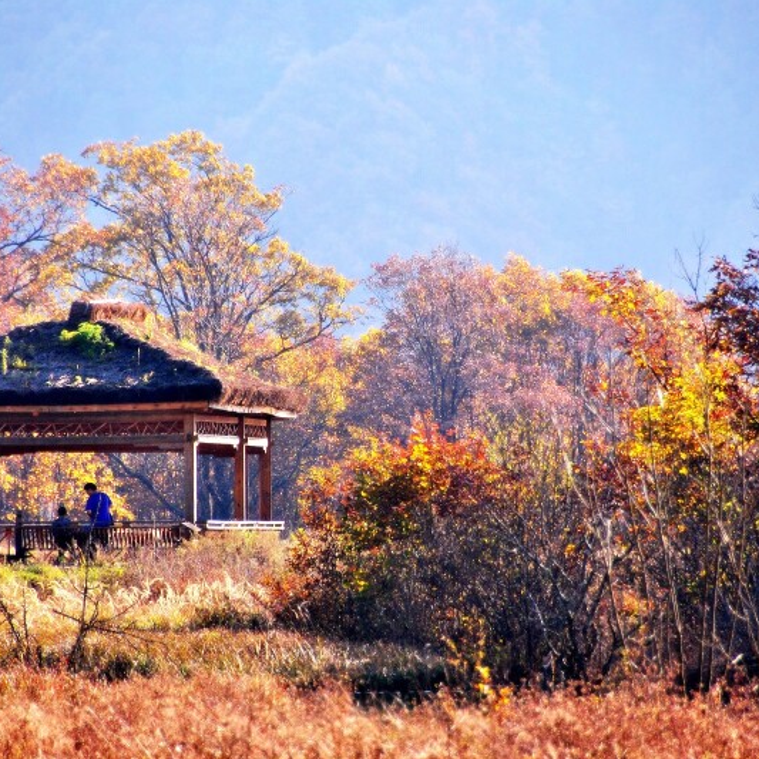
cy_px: 380
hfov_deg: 4.6
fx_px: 9501
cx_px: 359
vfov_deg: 4.6
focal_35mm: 383
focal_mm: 200
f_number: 5.6
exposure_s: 1/500
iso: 200
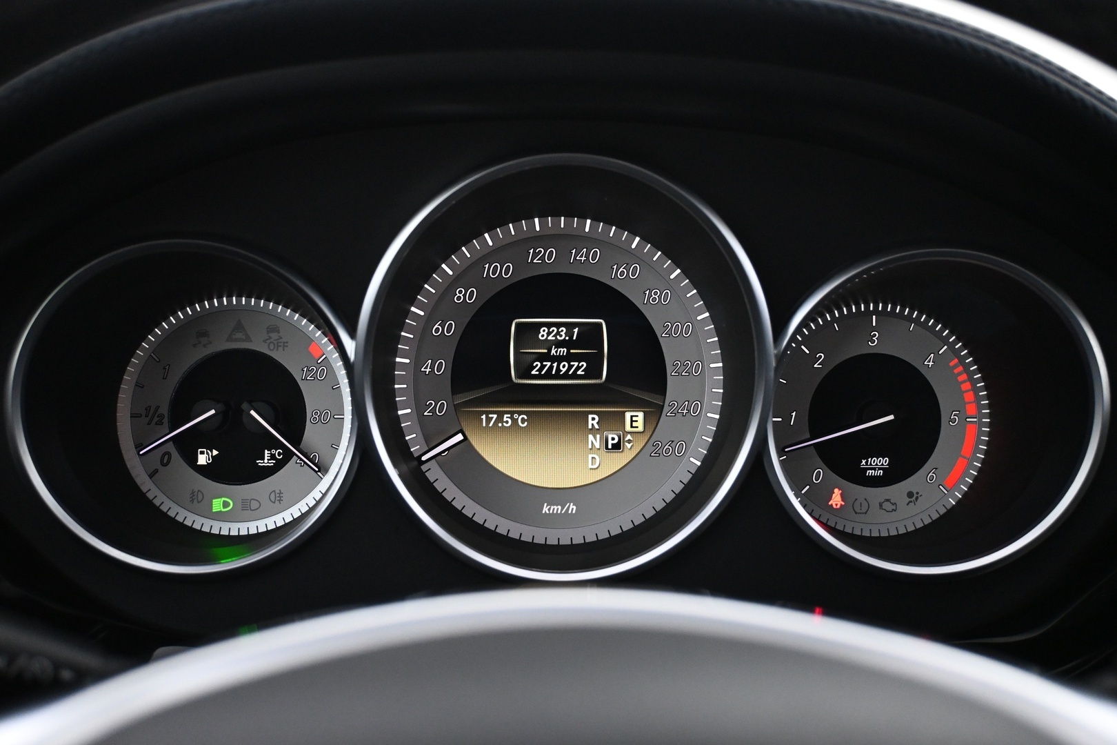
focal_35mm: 38
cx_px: 558
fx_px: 1163
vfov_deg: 35.5
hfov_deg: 51.3
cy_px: 372
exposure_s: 1/40
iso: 3200
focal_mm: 25
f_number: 4.2
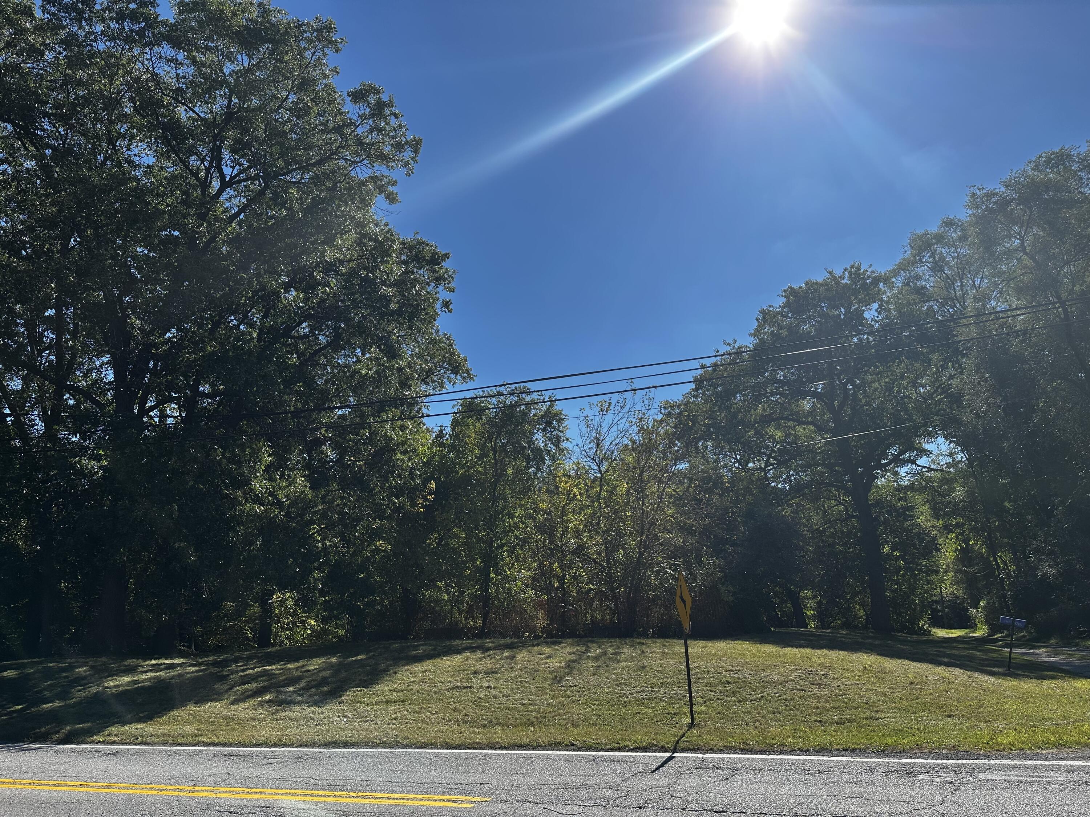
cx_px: 545
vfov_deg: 56.8
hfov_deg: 71.6
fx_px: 756
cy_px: 408
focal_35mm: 24
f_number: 1.78
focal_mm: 6.86
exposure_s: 1/6211
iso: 80
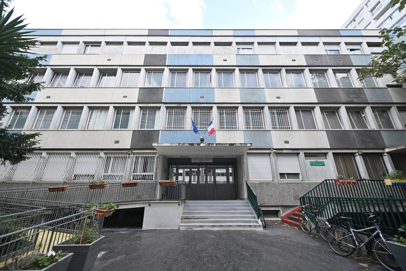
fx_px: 158
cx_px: 203
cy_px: 136
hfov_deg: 104.3
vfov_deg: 81.2
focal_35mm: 14
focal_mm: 14
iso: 125
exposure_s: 1/250
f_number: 3.5
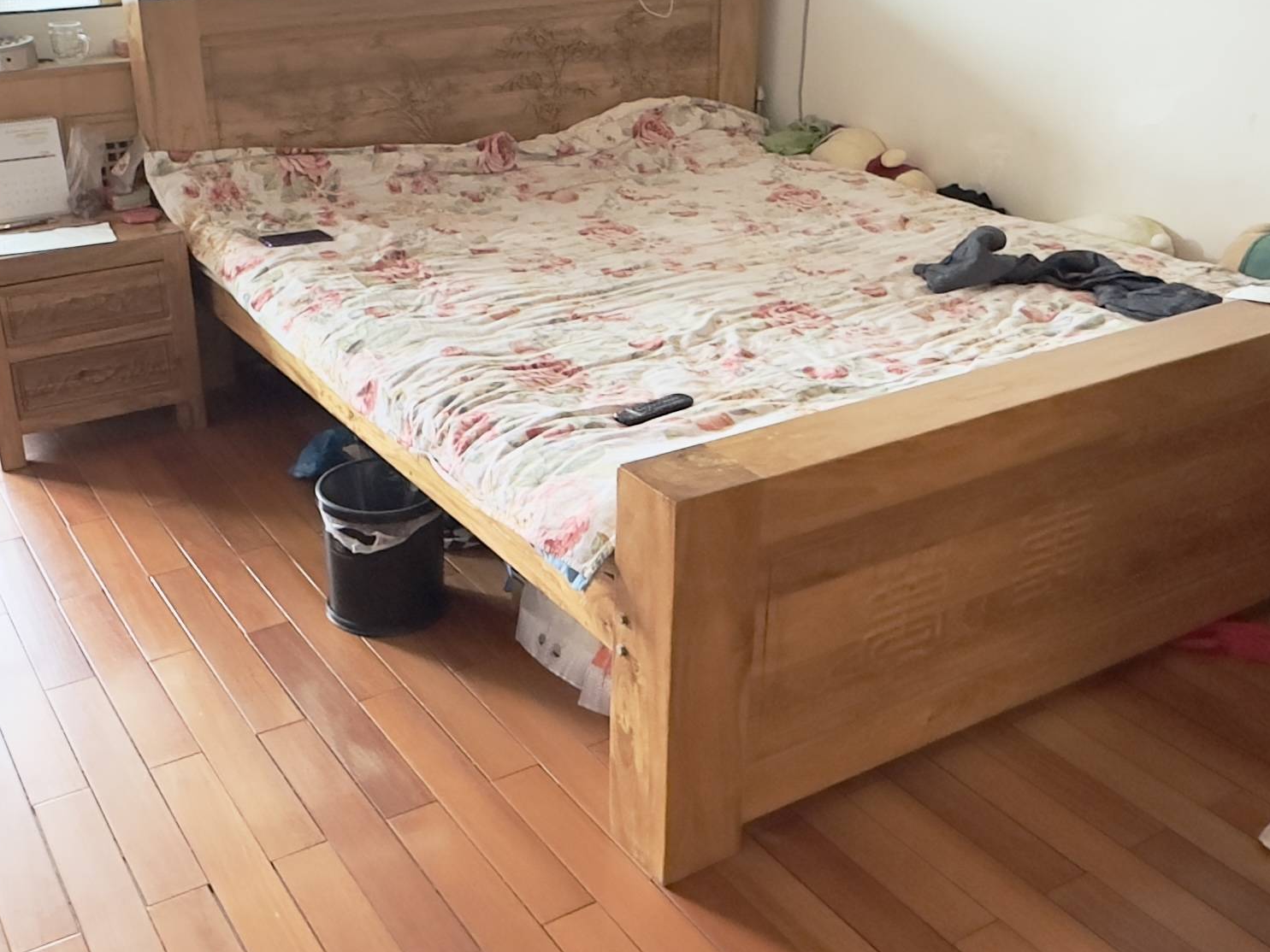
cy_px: 447
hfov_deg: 48.7
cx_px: 520
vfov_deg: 37.7
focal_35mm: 38
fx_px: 1394
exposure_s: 1/60
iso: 320
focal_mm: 2.22
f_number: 2.2
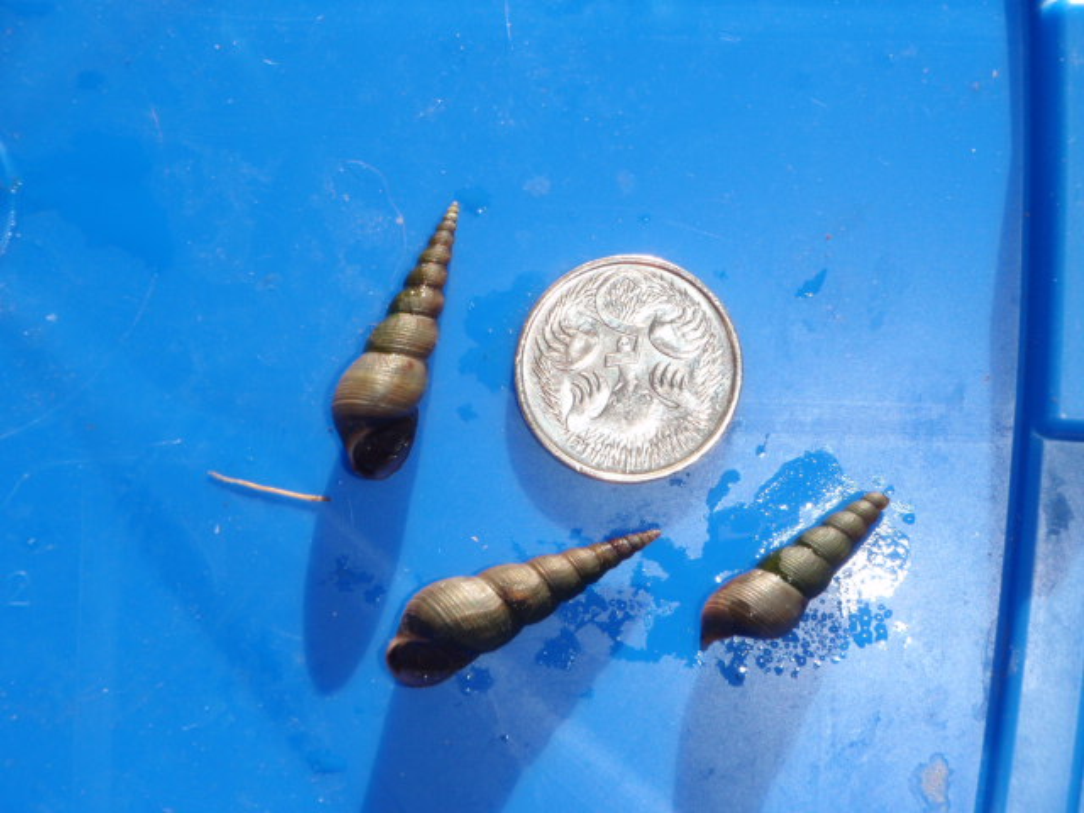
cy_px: 406
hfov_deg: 19.3
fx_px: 3194
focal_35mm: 102
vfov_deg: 14.5
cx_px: 542
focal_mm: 18.2
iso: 64
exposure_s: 1/100
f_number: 7.1
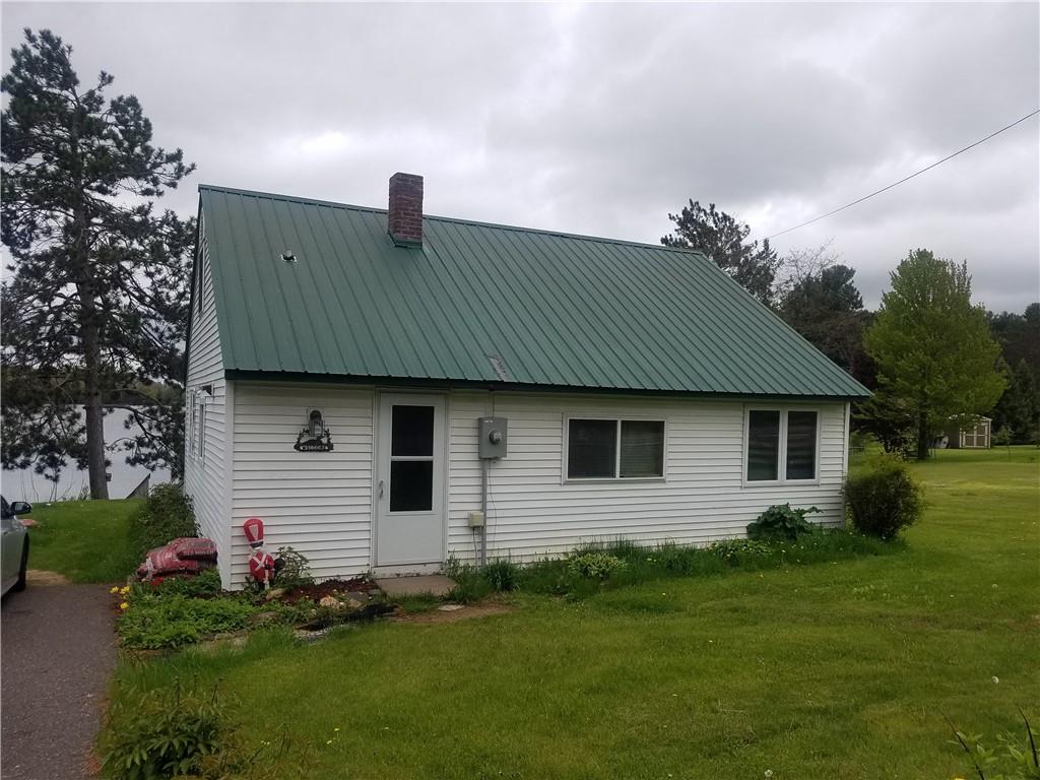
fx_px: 781
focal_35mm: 26
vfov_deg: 53.1
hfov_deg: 67.3
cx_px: 520
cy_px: 390
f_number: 1.7
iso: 50
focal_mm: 4.2
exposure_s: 1/2432
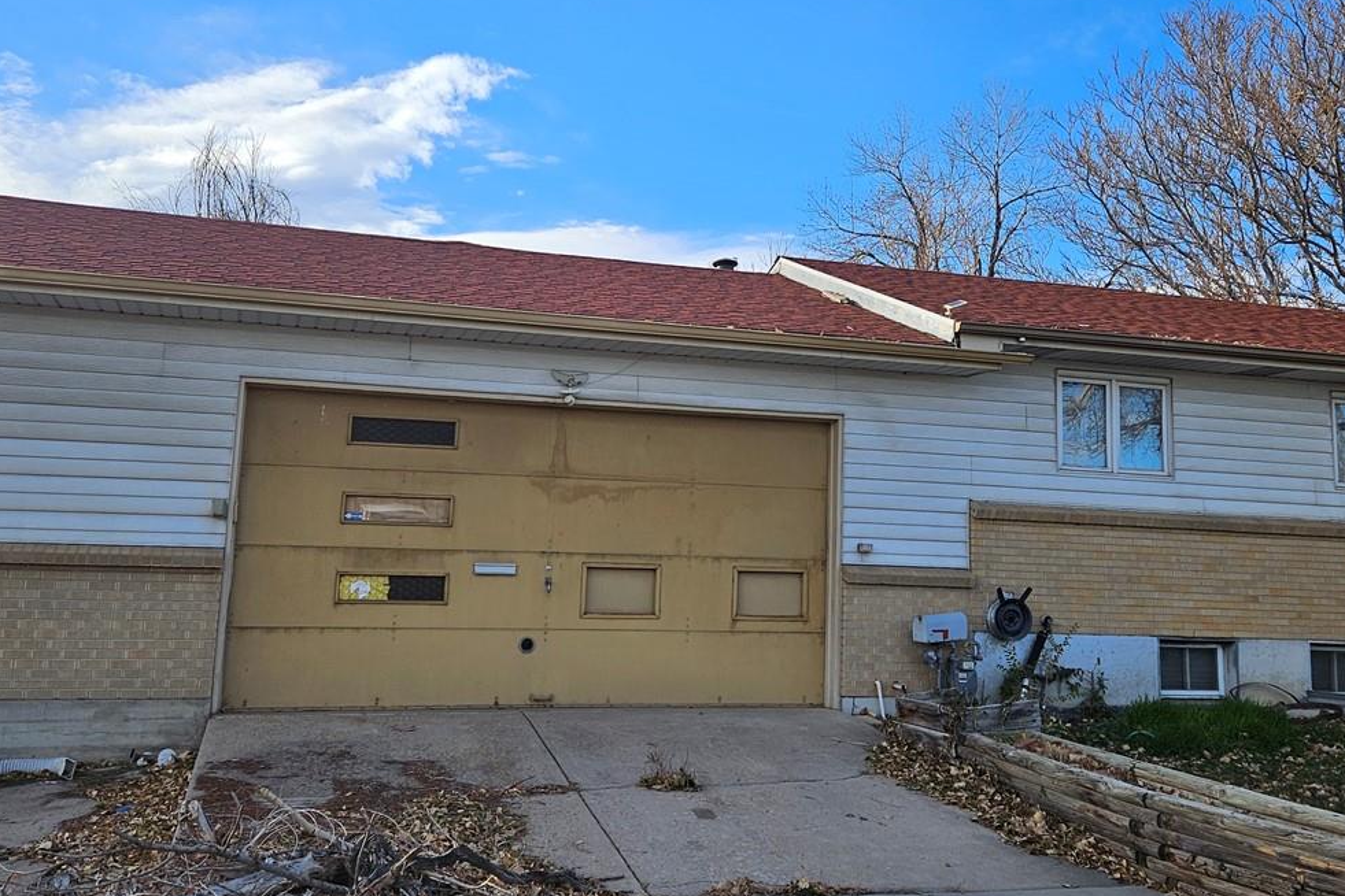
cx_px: 720
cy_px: 319
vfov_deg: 34.0
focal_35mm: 39
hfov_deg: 49.5
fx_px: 1457
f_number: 1.8
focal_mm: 5.4
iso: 25
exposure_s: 1/1384
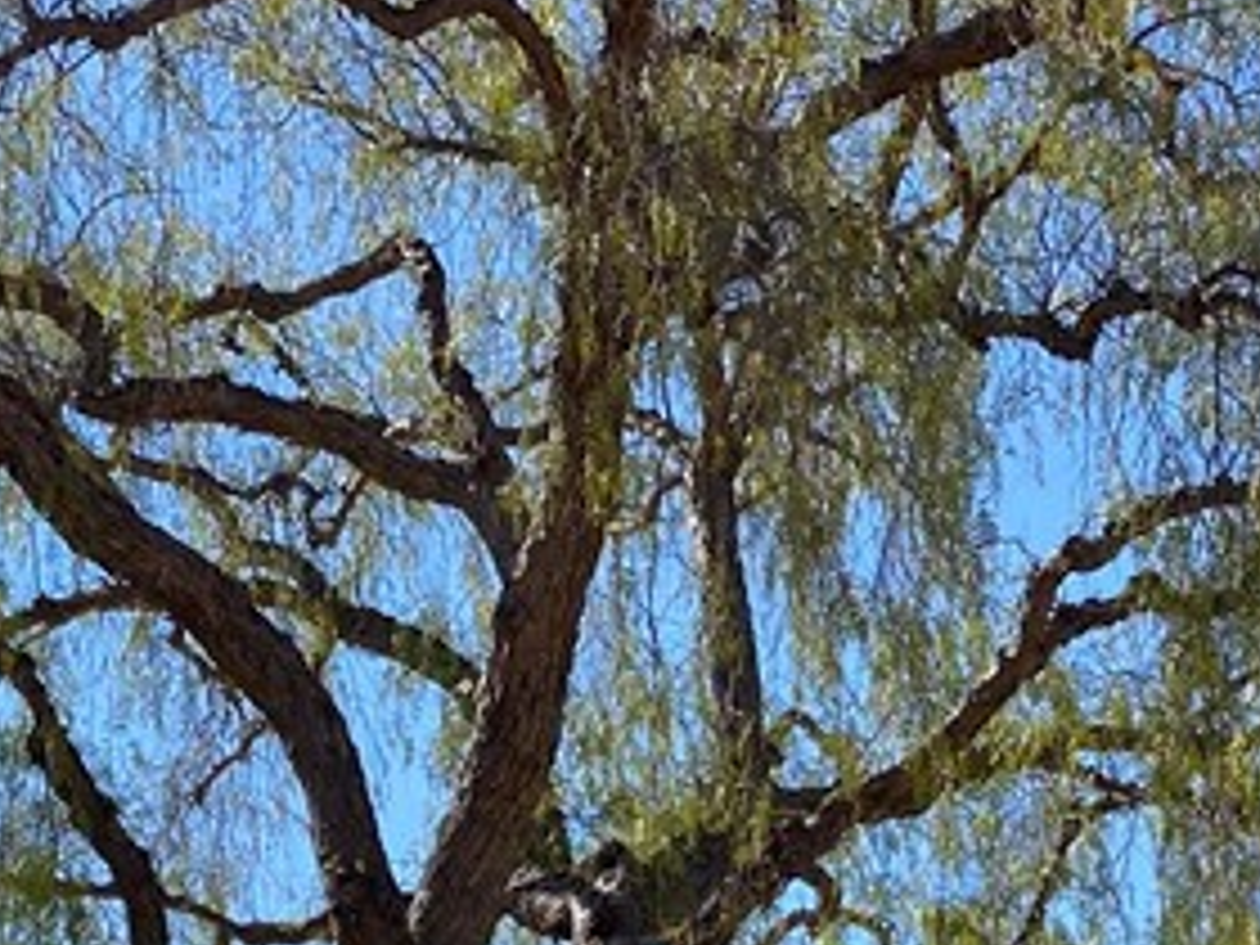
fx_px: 3458
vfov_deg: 14.4
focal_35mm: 95
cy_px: 1467
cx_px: 324
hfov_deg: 20.5
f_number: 1.8
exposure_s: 1/1653
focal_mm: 4.25
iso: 32
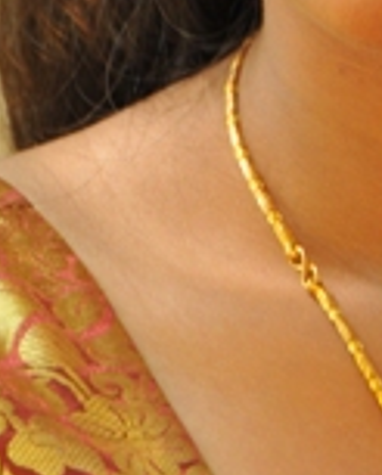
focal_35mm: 704
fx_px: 9919
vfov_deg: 2.7
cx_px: 418
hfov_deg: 2.2
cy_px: -242
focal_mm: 120
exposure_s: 1/125
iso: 500
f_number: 5.6
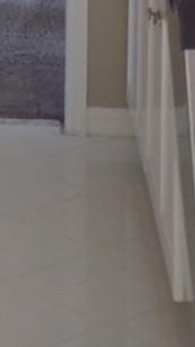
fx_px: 1451
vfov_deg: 13.1
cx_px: -160
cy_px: -116
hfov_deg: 7.5
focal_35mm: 158
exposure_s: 1/40
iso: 96
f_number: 2.65
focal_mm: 3.69
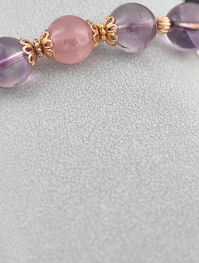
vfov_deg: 13.8
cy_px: 52
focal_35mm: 142
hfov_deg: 10.5
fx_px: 1085
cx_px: 69
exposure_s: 1/160
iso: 125
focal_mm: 22.48
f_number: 2.67
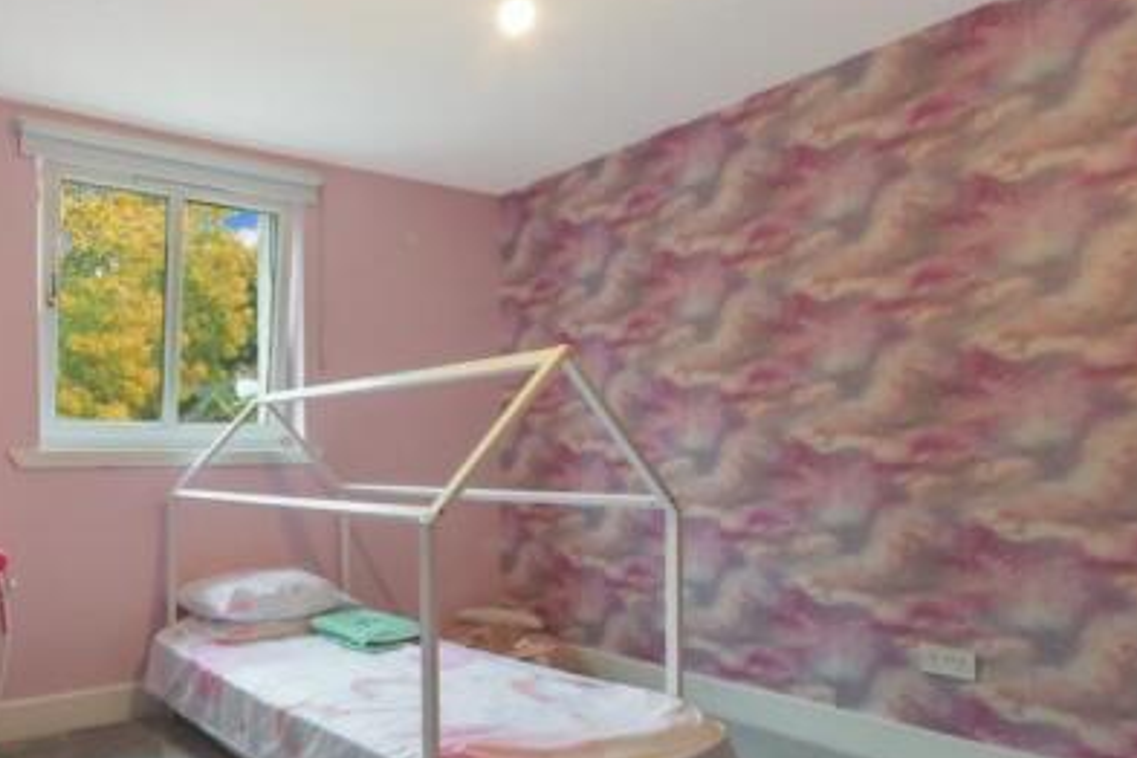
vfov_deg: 49.8
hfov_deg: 66.8
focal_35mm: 25
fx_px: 790
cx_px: 279
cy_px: 540
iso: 400
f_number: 11
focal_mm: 15
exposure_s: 1/3
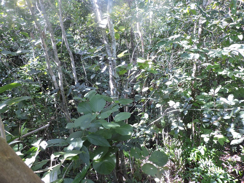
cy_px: 92
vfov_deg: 56.8
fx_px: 169
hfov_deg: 71.6
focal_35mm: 24
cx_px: 122
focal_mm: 4.3
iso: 100
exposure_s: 1/60
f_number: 3
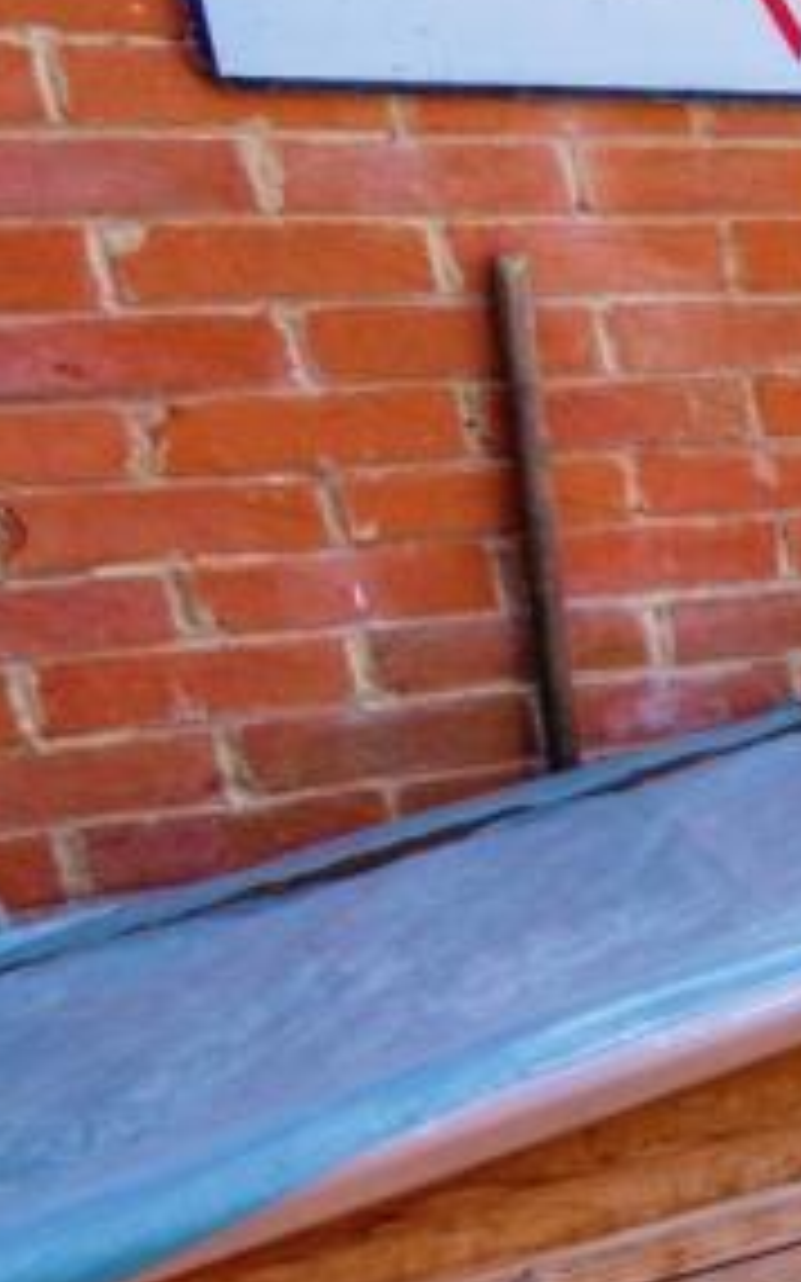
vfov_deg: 36.4
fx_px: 1922
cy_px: 893
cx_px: 2156
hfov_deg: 13.1
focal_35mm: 55
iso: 200
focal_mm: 10
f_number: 7.1
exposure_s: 1/640
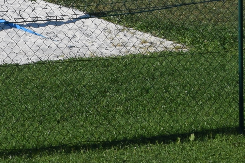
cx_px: -468
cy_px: -191
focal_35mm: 628
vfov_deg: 2.2
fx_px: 4274
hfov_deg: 3.2
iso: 200
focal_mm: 70
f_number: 10
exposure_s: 1/400
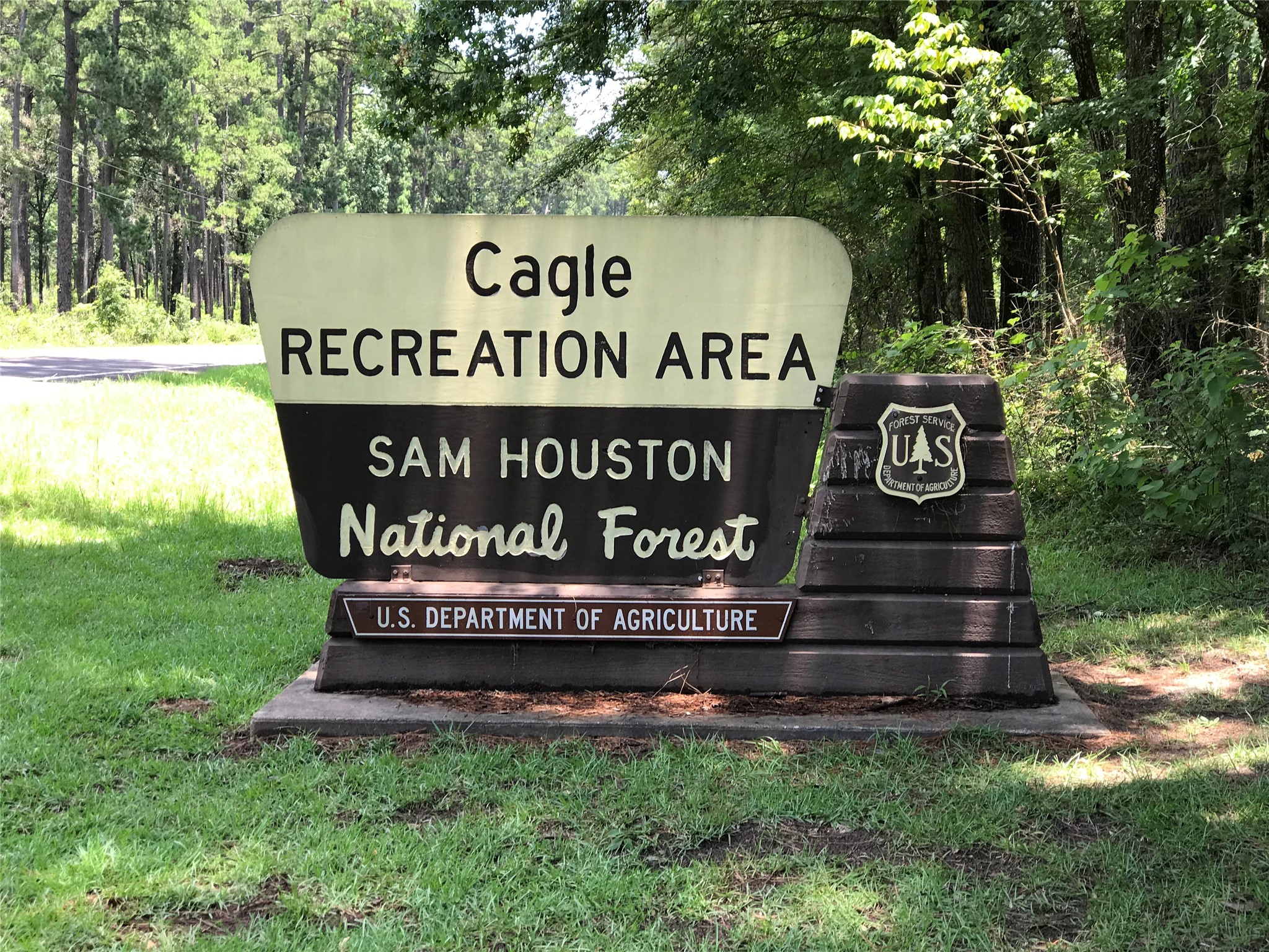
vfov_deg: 25.7
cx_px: 634
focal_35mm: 57
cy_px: 476
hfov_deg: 33.8
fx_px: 2090
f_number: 2.8
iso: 20
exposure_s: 1/103
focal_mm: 6.6
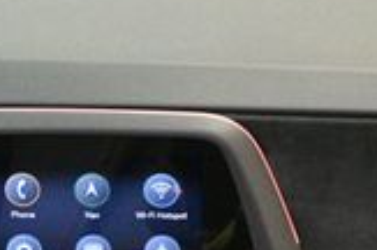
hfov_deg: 5.6
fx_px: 3825
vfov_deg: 3.7
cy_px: 421
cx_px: -16
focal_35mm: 366
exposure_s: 1/60
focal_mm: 62
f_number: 5
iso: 5000
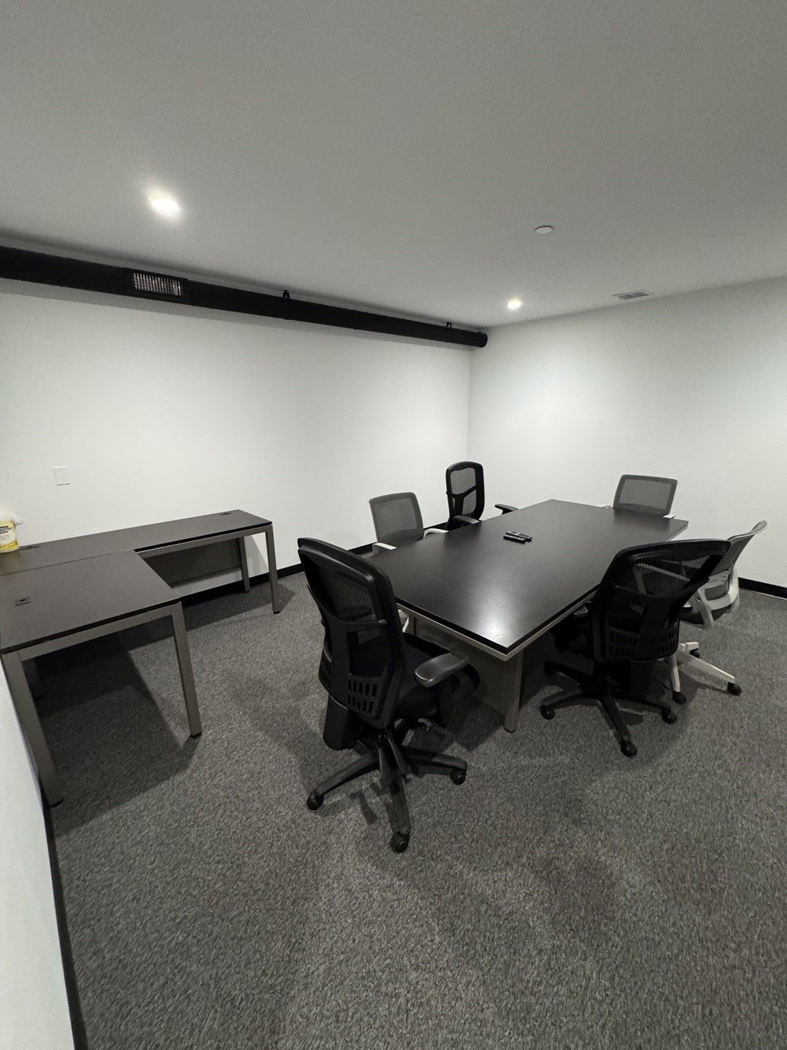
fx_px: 424
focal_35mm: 14
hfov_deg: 85.7
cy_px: 525
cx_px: 394
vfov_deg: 102.1
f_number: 2.2
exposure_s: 1/60
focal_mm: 2.22
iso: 640
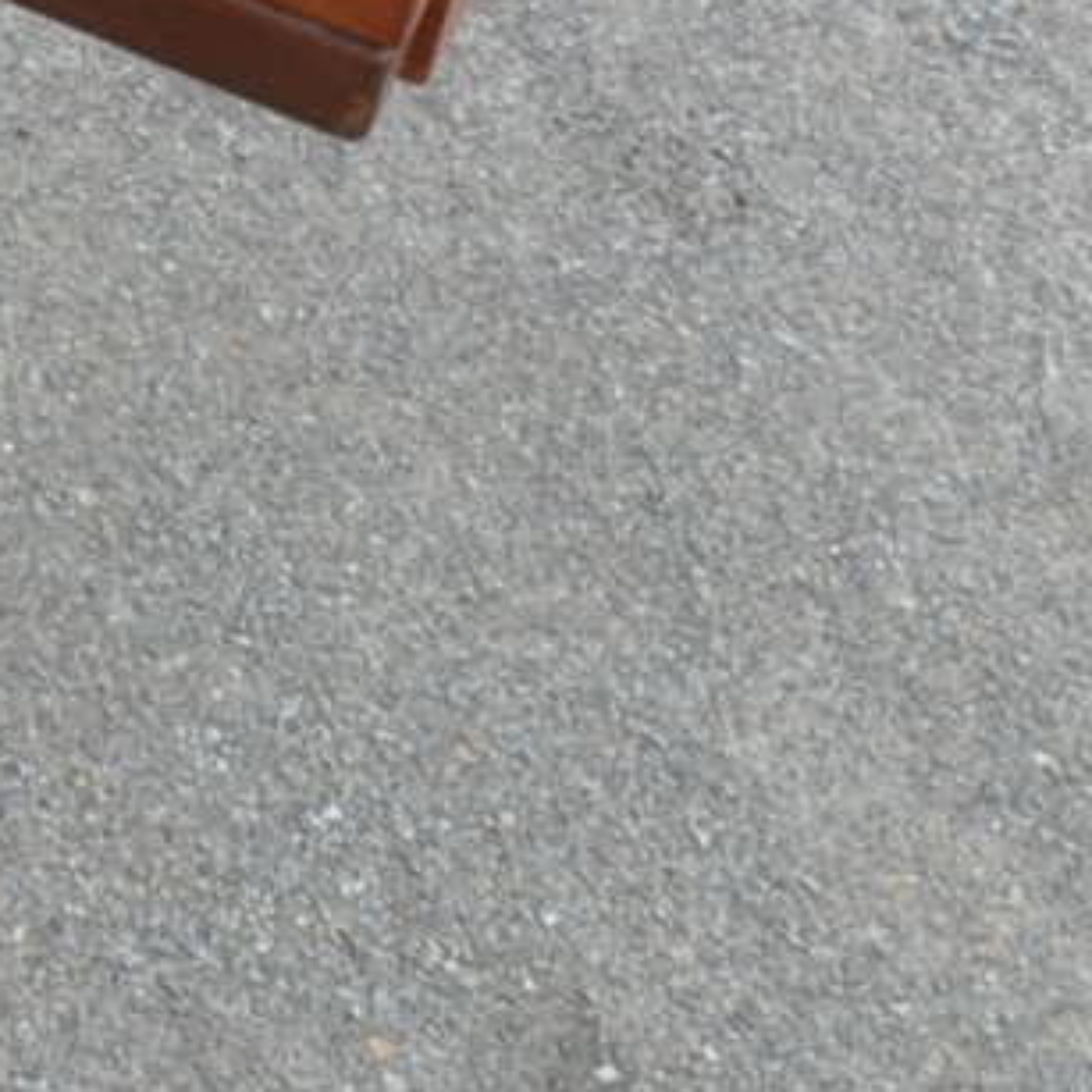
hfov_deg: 9.2
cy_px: -1007
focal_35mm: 160
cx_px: -1917
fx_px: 5710
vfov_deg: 10.2
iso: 800
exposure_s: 1/125
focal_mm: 18
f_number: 11
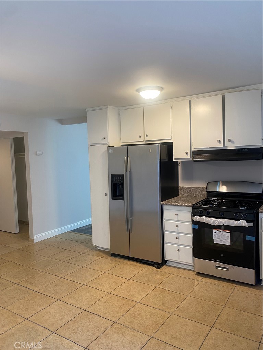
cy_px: 175
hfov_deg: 53.1
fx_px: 263
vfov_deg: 67.3
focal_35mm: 26
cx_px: 132
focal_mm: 4.25
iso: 80
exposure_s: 1/60
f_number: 1.8
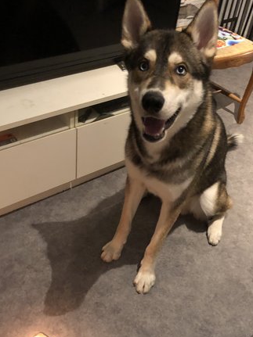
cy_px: 206
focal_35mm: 39
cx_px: 150
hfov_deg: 36.7
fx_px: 380
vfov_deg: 47.5
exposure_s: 1/4
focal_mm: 4
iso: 100
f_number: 1.8
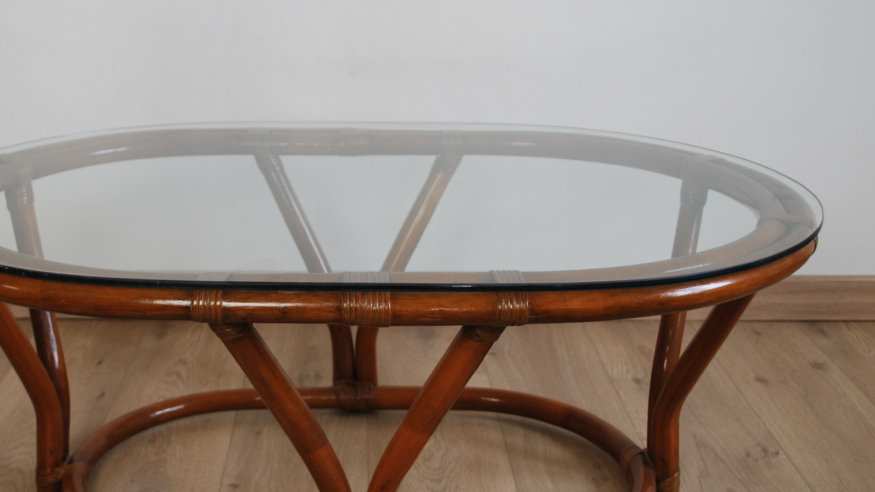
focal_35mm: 50
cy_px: 287
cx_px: 353
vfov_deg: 23.9
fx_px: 1160
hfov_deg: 41.1
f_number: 3.8
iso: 200
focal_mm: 20
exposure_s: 1/30
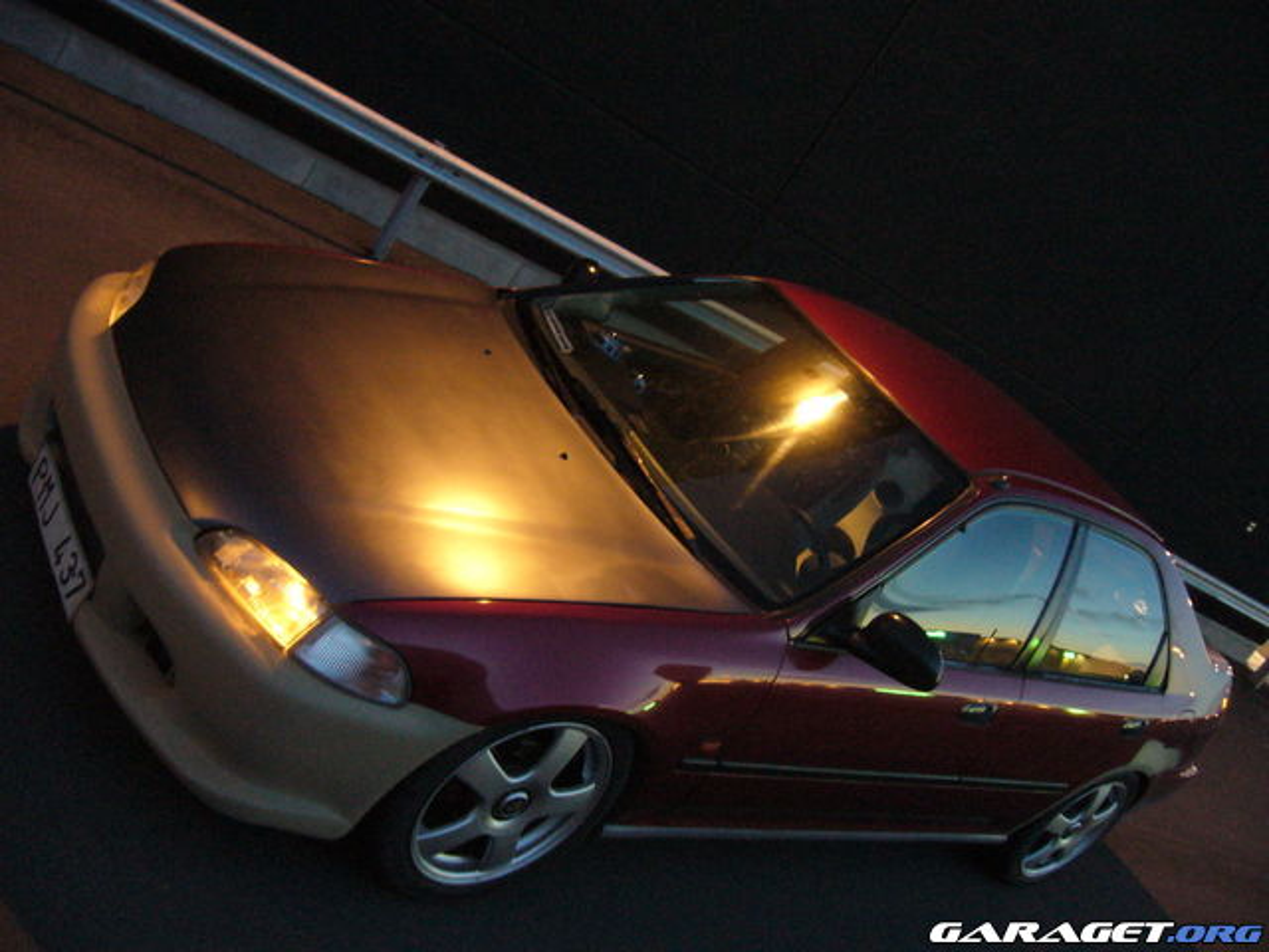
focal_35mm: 35
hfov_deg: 52.6
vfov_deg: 40.7
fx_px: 1283
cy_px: 476
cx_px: 634
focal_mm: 5.8
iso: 200
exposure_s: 1/4
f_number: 2.8
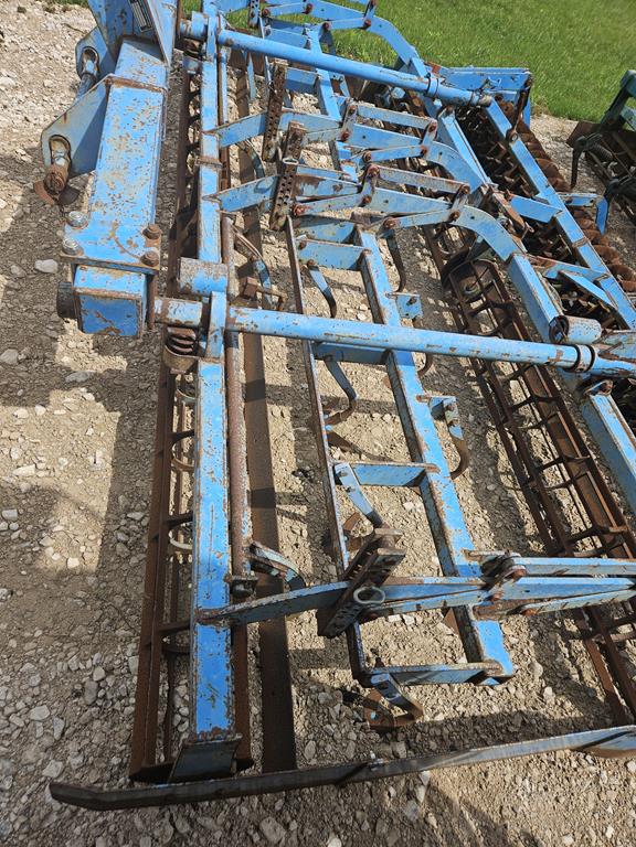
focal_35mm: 23
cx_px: 318
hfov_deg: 58.9
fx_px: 563
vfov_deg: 73.9
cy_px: 424
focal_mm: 5.4
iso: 25
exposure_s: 1/1775
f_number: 1.8
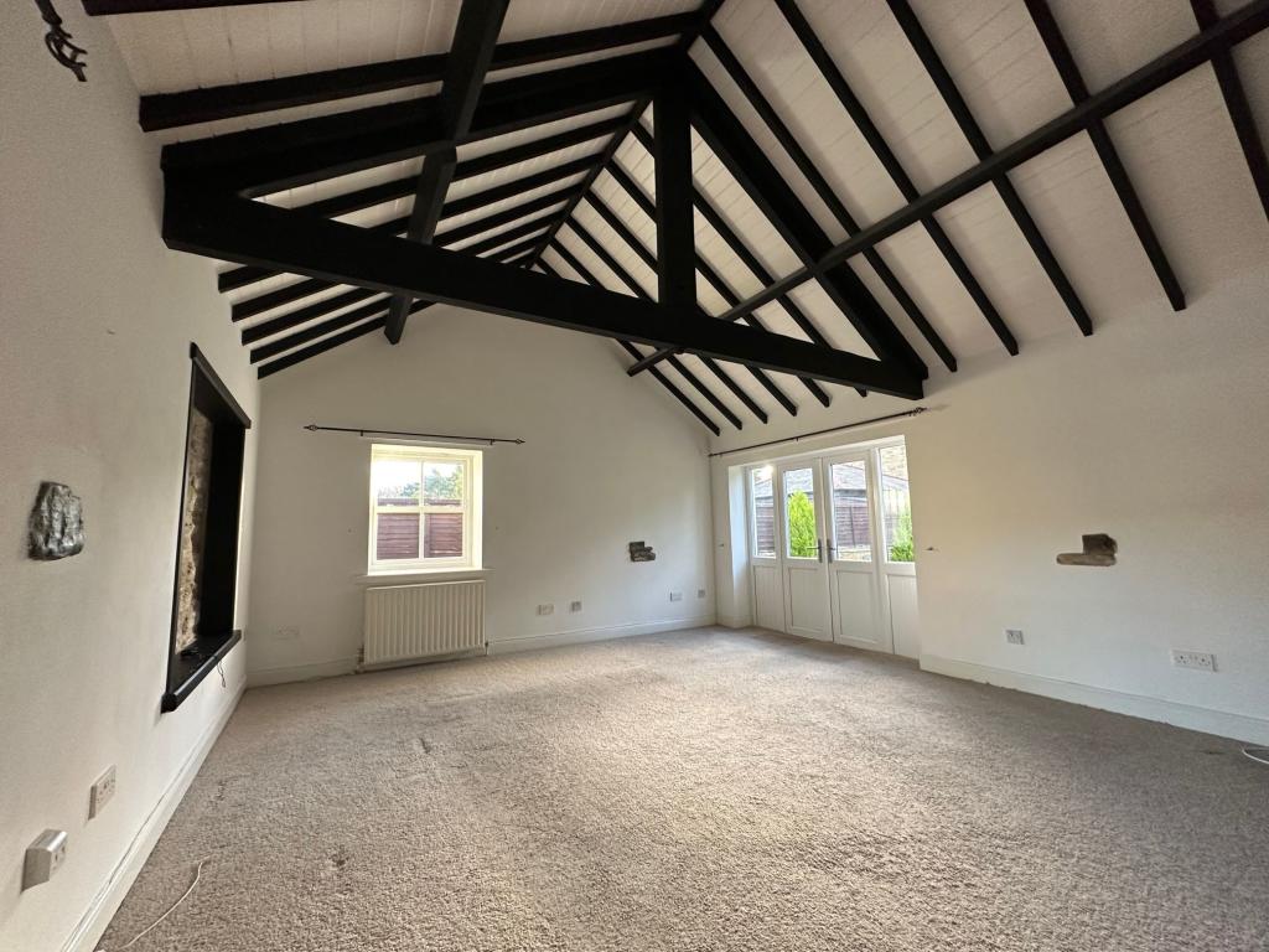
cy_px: 476
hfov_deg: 102.1
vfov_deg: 85.7
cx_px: 634
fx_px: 513
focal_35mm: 14
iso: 200
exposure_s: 1/99
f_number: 2.2
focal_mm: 2.22
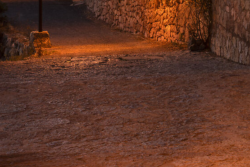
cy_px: -156
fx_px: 1385
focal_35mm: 199
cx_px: 168
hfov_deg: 10.3
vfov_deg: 6.7
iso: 100
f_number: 11
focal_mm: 46.1
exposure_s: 5
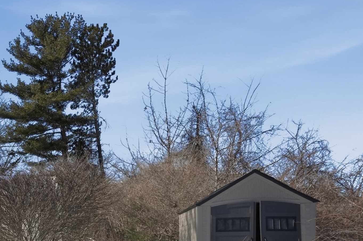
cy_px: 255
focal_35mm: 37
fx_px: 374
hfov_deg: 42.5
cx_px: -21
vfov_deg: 32.2
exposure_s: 1/4000
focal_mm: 11
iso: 800
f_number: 7.1
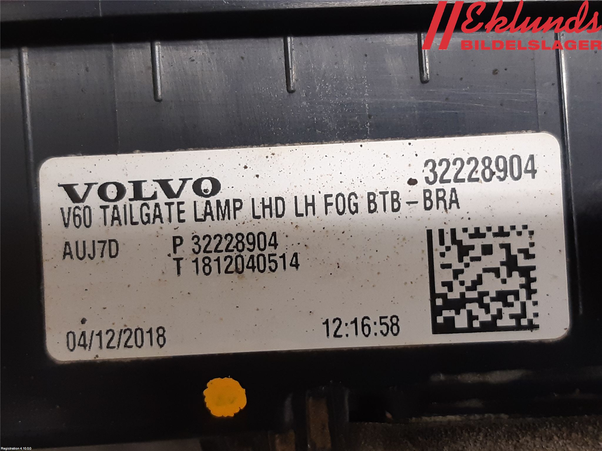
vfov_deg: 53.1
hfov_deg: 67.3
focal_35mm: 26
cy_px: 226
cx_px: 301
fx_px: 452
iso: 160
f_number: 1.7
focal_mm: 3.93
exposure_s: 1/50
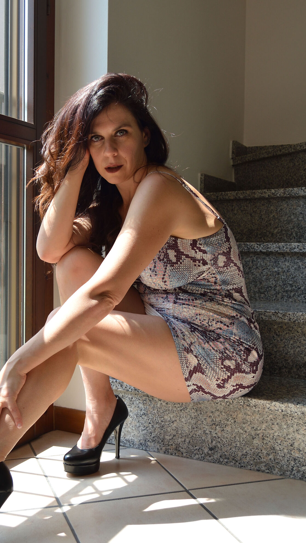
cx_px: 93
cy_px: 280
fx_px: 548
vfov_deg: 52.8
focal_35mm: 38
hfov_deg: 30.9
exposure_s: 1/100
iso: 100
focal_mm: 20
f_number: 4.5
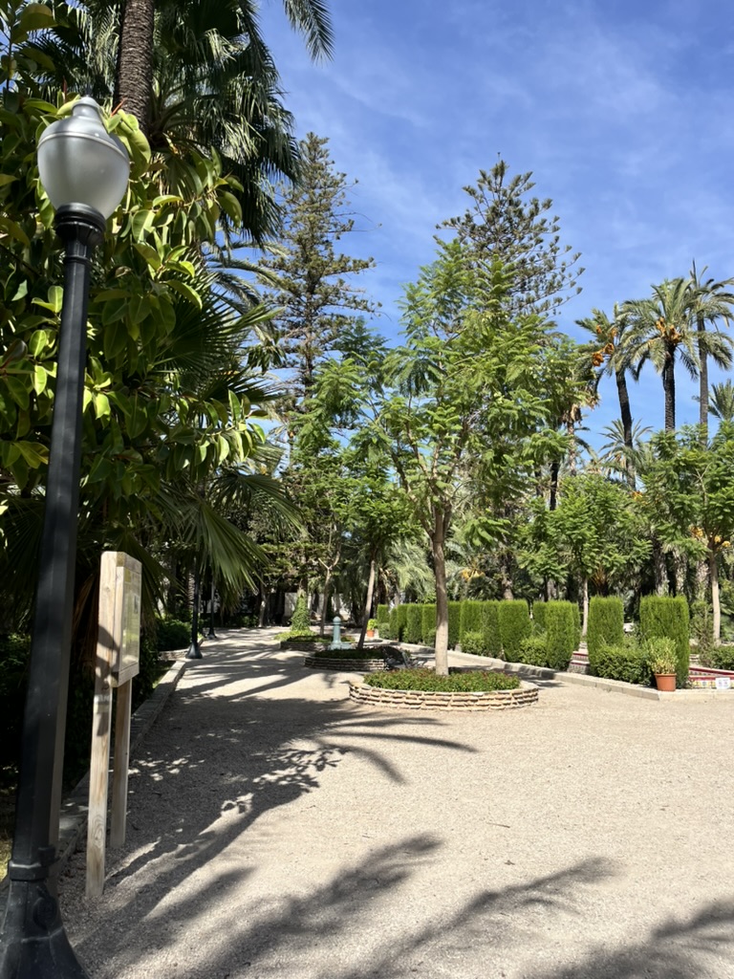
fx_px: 735
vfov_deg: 67.3
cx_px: 367
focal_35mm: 26
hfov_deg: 53.1
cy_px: 490
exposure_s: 1/3623
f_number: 1.6
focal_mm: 5.1
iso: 50
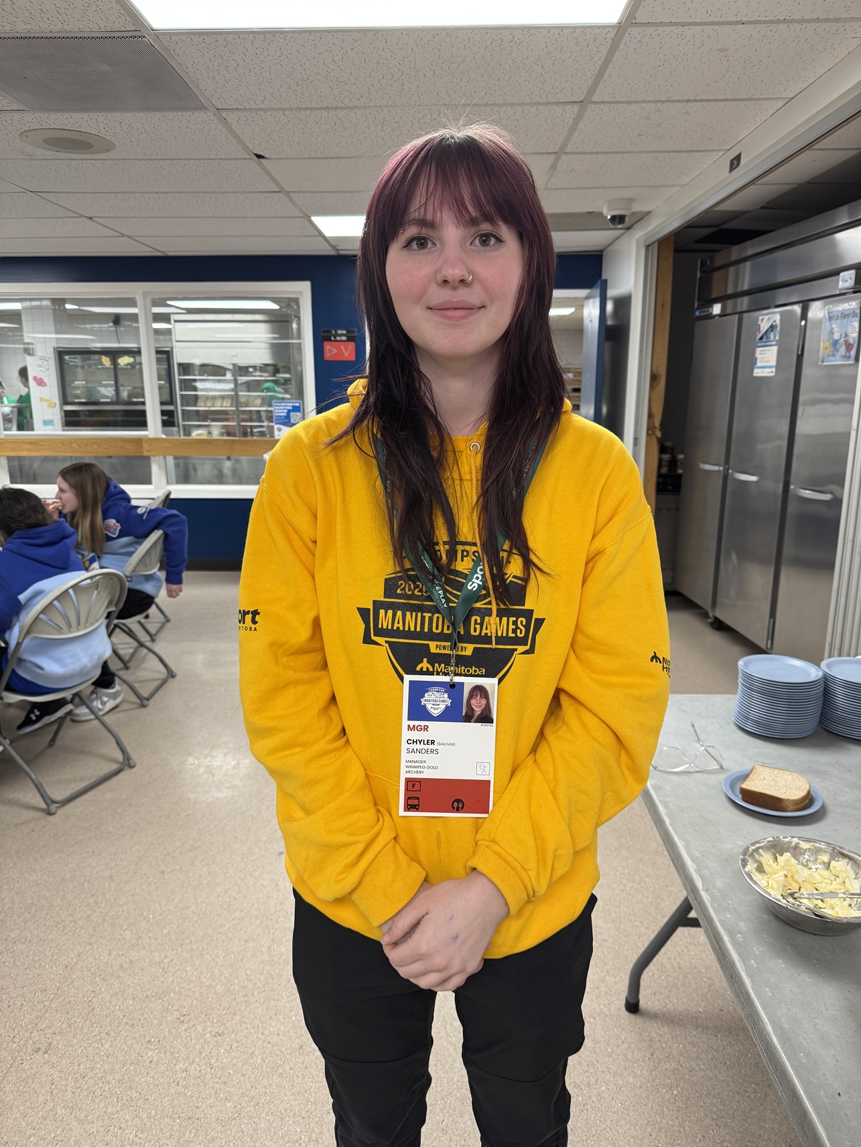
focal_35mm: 24
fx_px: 796
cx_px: 430
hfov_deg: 56.8
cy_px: 574
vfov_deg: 71.6
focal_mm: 6.76
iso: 200
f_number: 1.78
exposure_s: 1/120
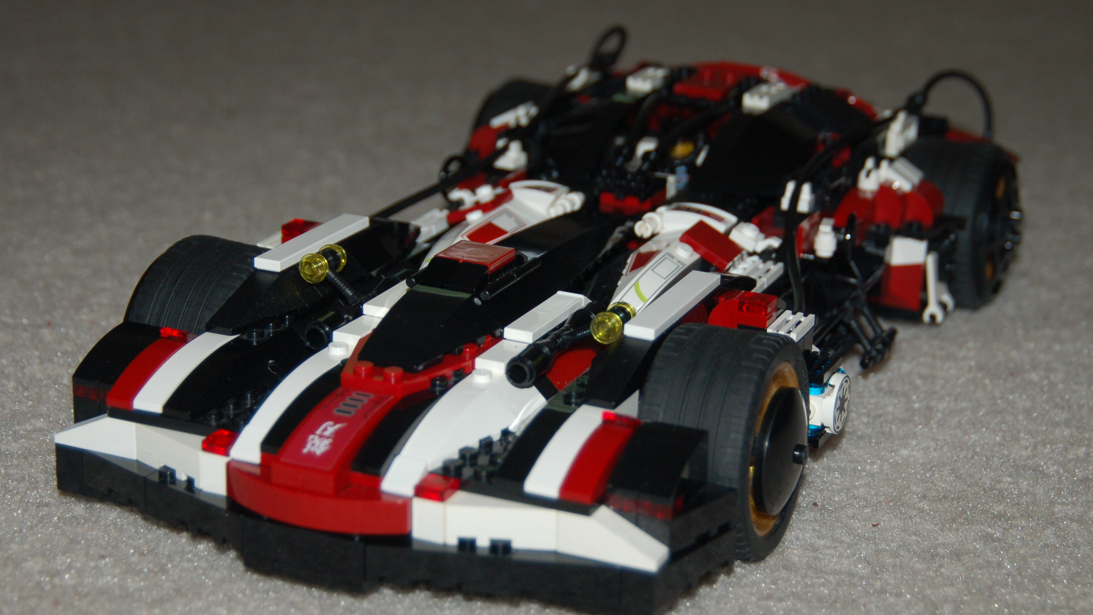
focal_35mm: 76
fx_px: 2203
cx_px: 546
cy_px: 299
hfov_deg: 27.9
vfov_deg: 15.9
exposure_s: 1/60
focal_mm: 48
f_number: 4.8
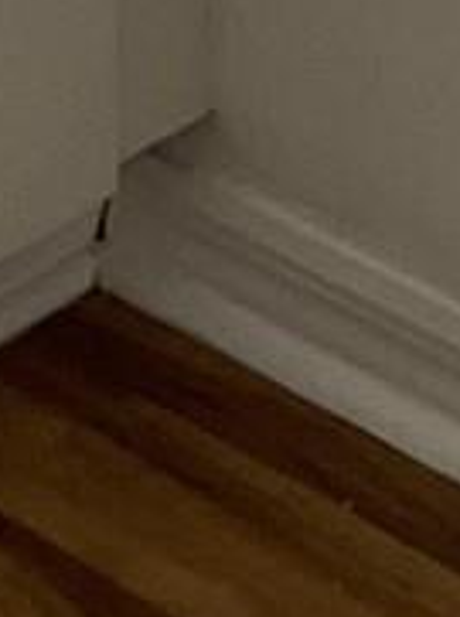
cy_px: -900
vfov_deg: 7.2
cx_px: 85
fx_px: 4570
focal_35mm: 257
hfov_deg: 5.8
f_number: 1.8
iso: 64
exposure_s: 1/98
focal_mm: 3
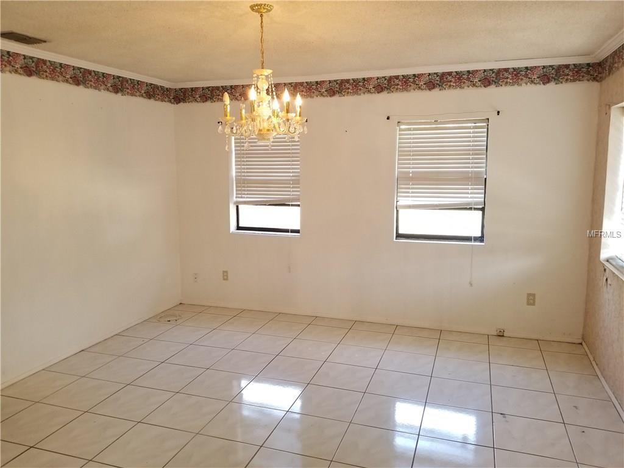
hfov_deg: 67.3
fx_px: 469
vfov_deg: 53.1
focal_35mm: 26
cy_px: 234
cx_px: 312
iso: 125
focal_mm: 4.25
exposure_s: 1/60
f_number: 1.7
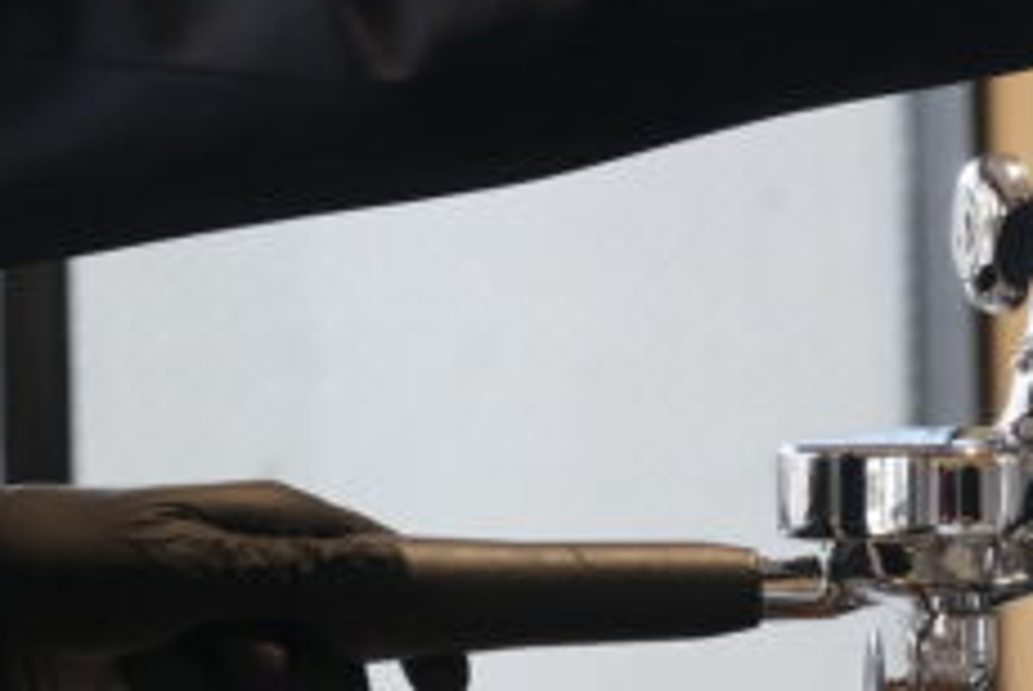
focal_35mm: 258
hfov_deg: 8.0
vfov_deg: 5.3
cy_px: 213
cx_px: 669
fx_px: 7413
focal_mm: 38.5
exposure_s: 1/110
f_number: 4.2
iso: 800
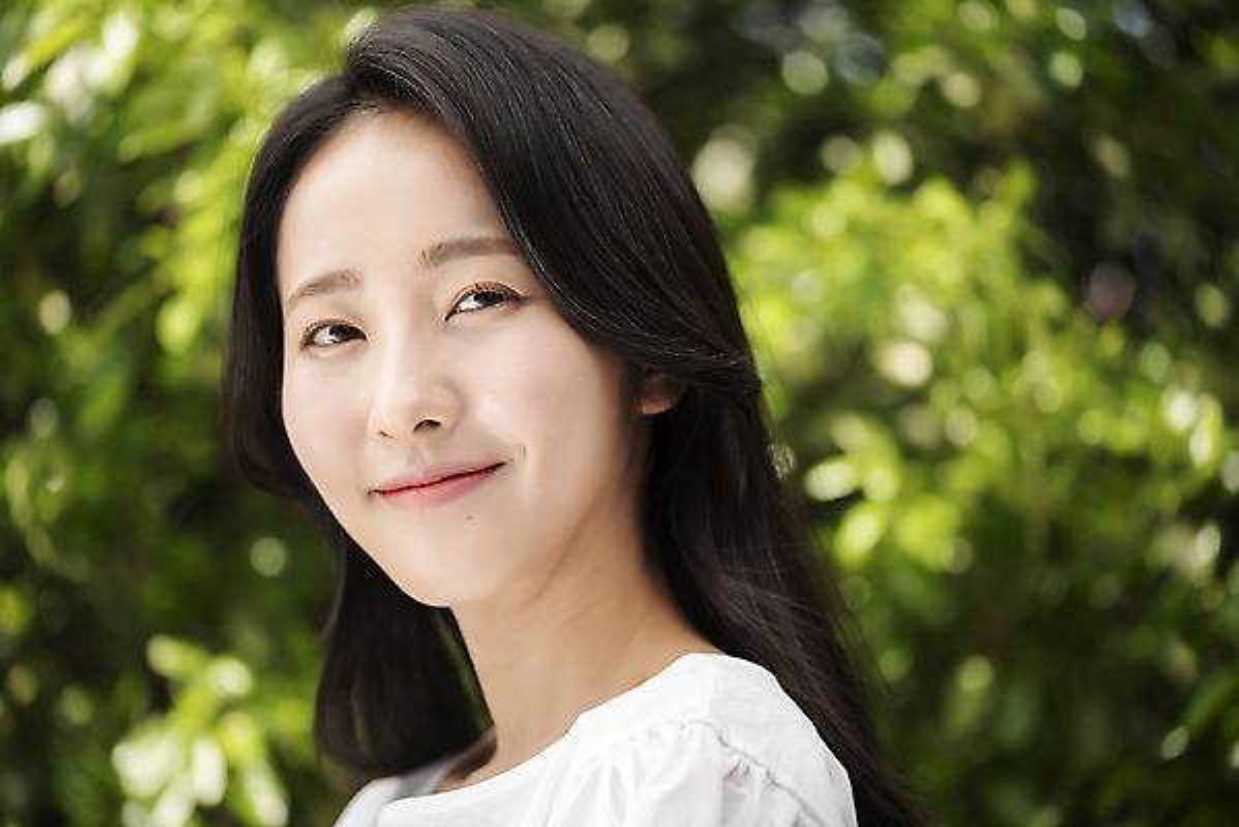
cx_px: 620
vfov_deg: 13.1
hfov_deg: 19.4
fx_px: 3615
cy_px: 414
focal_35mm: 105
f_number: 4
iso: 100
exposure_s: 1/400
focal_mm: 105
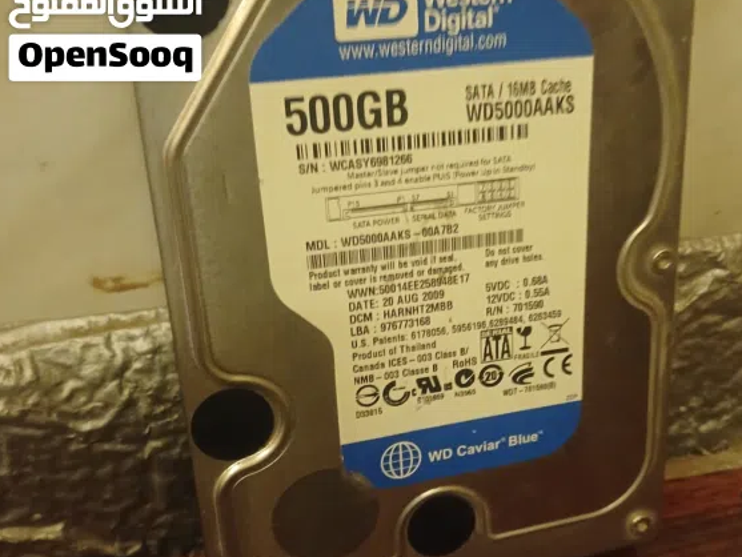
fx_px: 665
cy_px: 273
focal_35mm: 31
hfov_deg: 58.3
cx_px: 402
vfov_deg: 45.5
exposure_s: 1/16.7
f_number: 1.8
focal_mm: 4
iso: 800
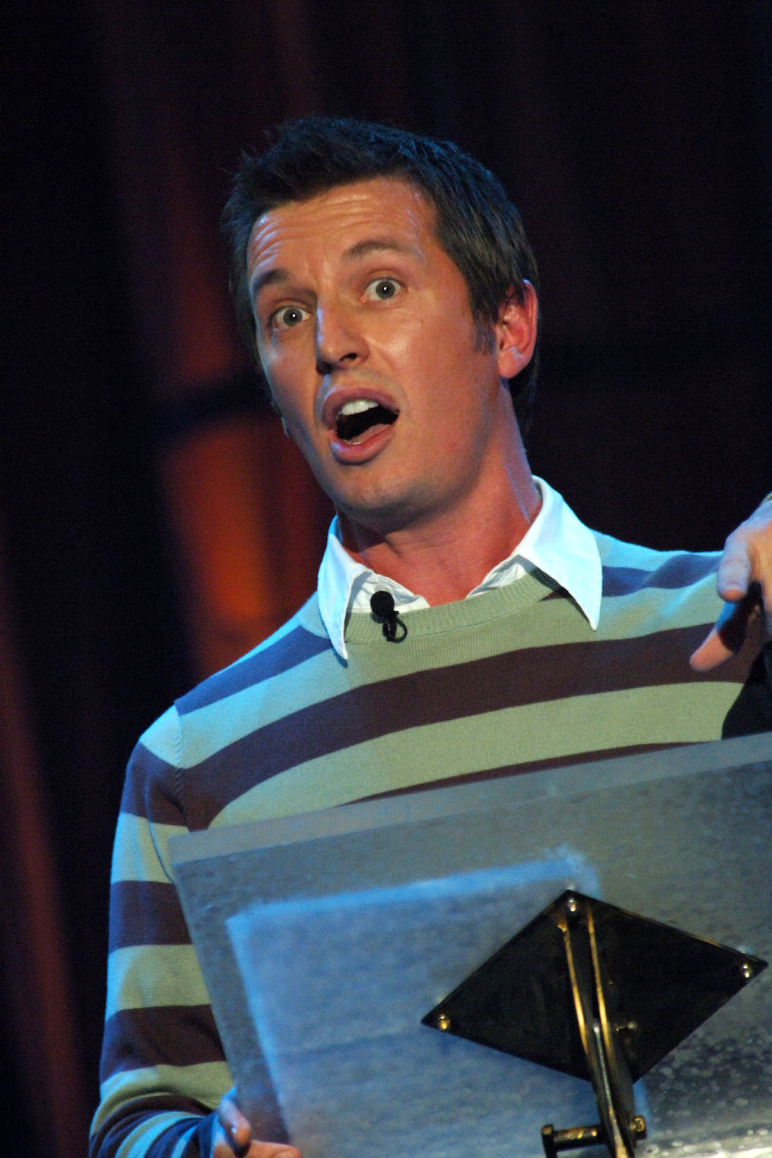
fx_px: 19298
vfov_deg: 3.4
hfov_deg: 2.3
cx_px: 386
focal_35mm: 600
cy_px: 579
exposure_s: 1/60
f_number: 5.6
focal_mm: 400
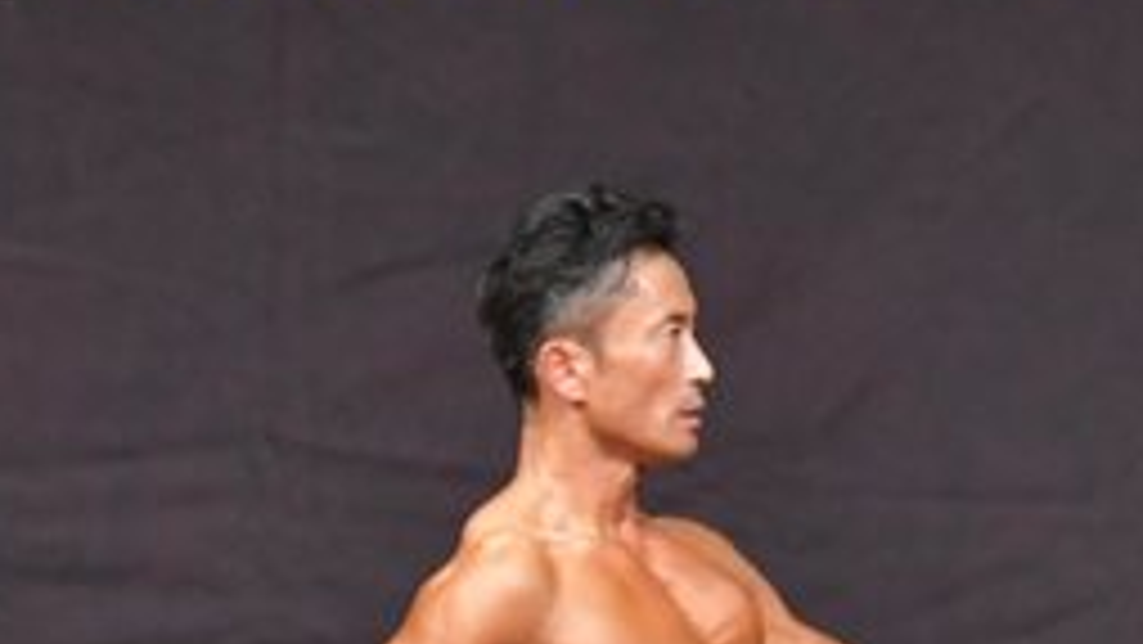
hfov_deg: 2.6
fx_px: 24676
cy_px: 1099
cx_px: -475
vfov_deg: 1.5
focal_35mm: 814
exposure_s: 1/400
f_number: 5.6
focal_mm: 170
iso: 6400
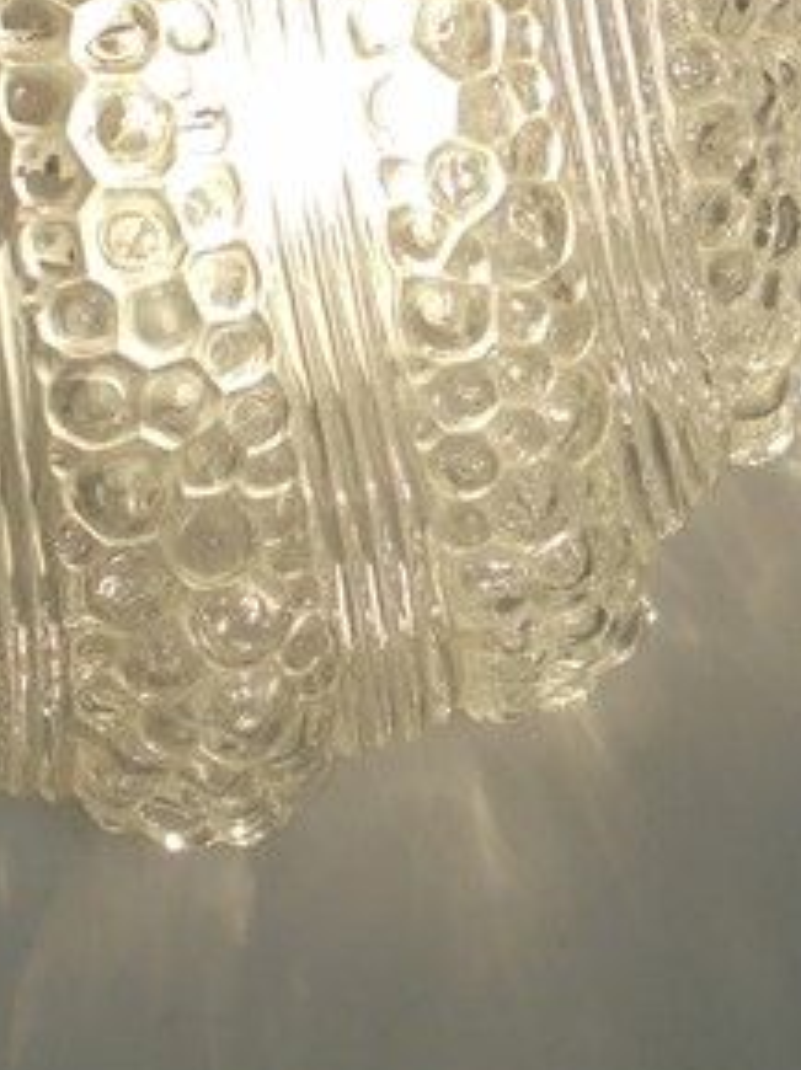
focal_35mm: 118
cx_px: 168
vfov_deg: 16.4
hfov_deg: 12.5
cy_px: 70
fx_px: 3646
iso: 100
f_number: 4.2
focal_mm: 6.9
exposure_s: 1/250
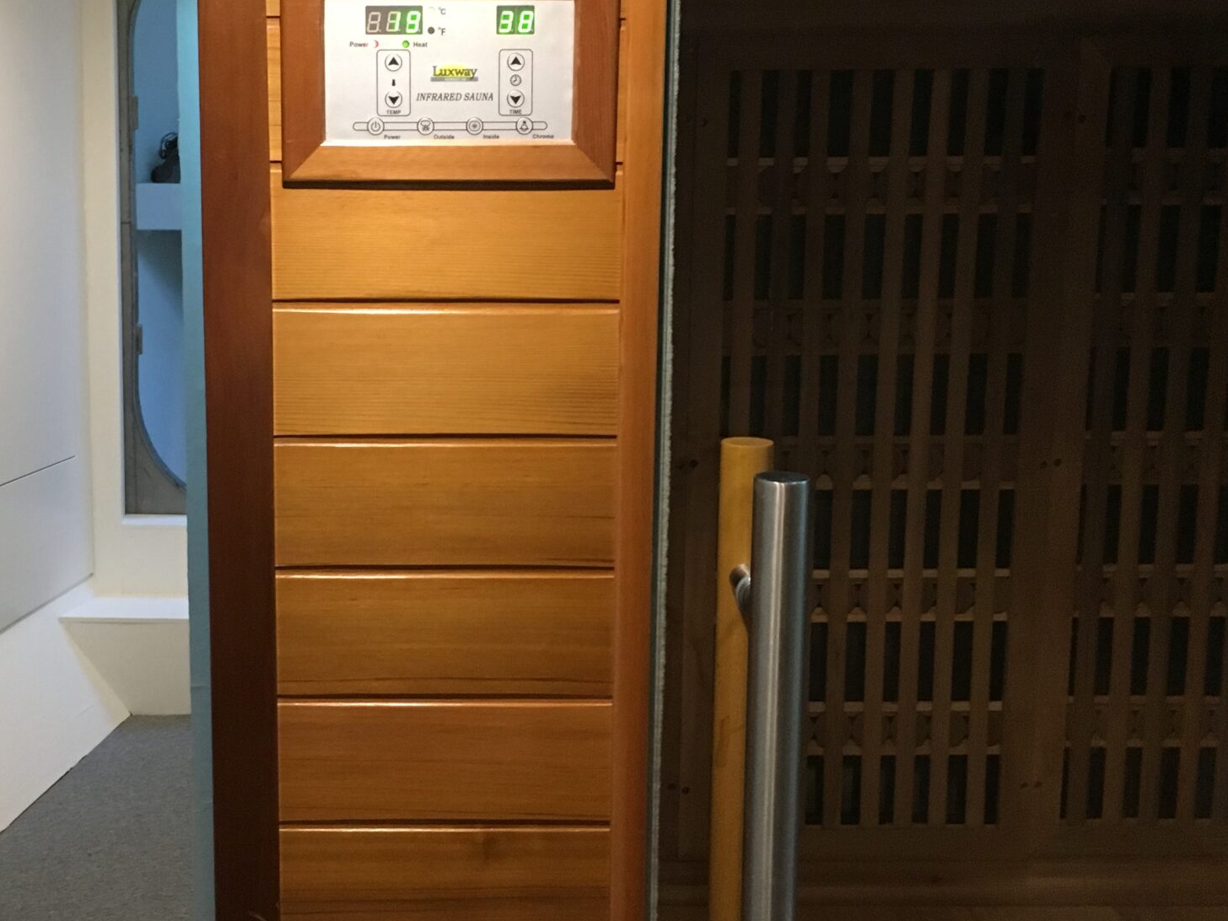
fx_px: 1809
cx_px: 417
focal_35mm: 51
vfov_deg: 28.6
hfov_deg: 37.1
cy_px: 450
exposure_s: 1/20
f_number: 2.2
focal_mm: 4.15
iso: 200
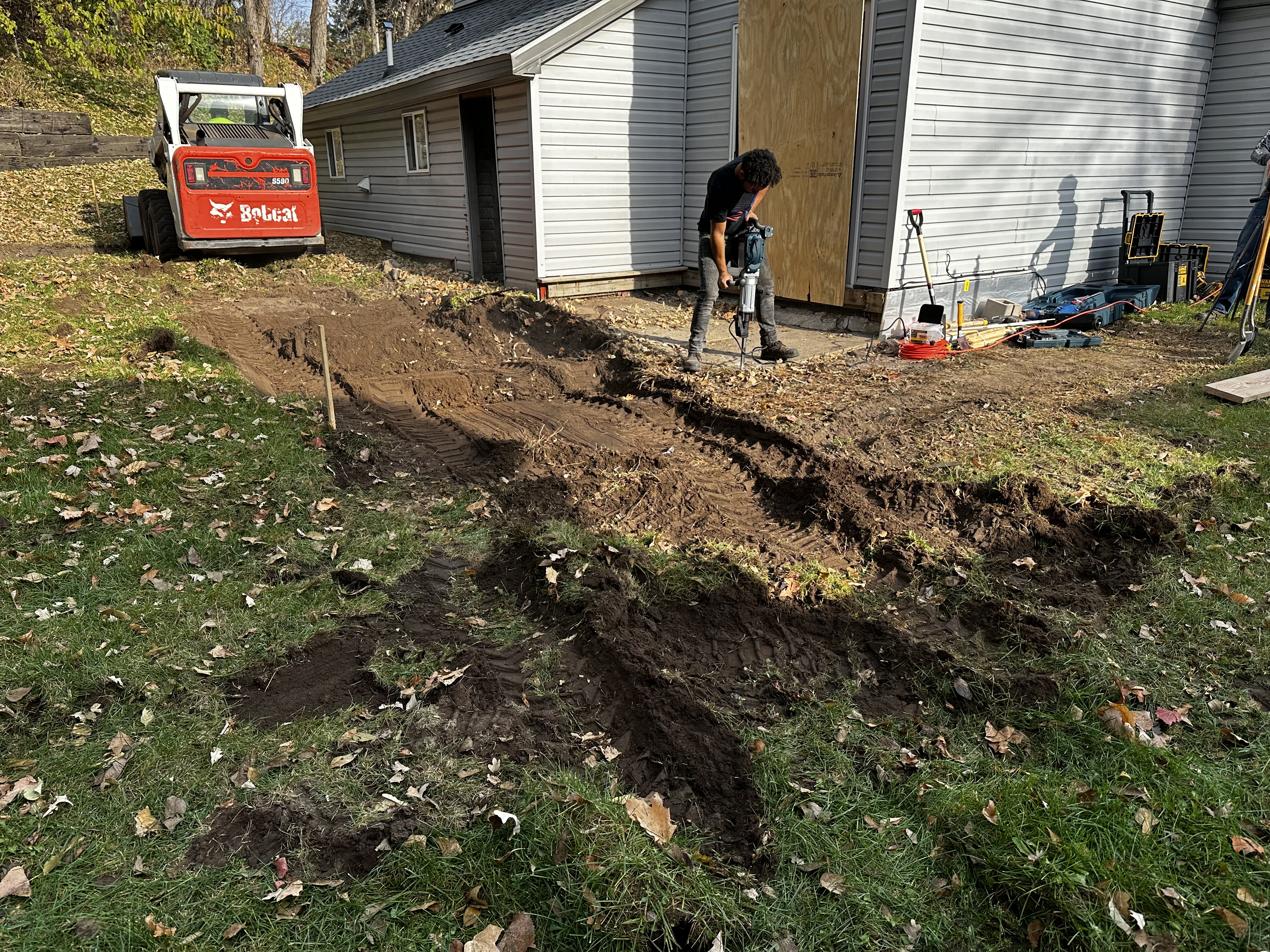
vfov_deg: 56.8
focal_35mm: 24
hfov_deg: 71.6
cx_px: 635
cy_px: 476
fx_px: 881
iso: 80
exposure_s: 1/1241
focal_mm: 6.86
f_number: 1.78
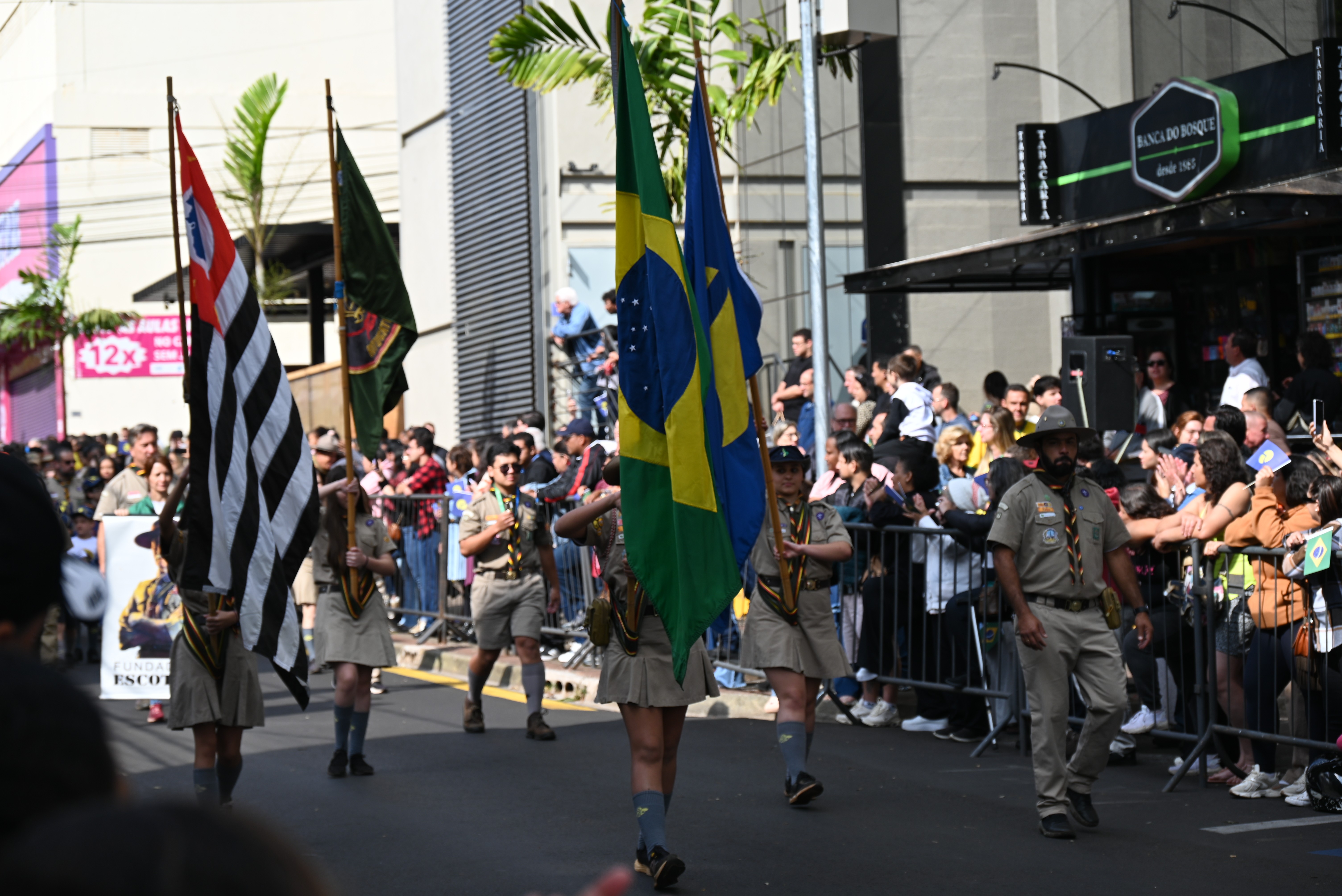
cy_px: 448
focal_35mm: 90
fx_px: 3356
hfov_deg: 22.6
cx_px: 671
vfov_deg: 15.2
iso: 100
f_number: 6.3
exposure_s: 1/320
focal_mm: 90
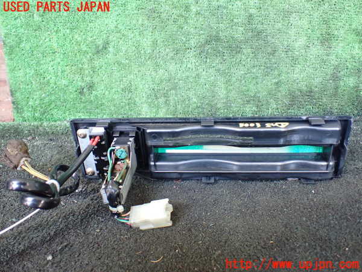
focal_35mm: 30
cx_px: 181
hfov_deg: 60.0
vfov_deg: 46.8
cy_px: 136
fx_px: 314
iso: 800
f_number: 2.3
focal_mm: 5.4
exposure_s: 1/80
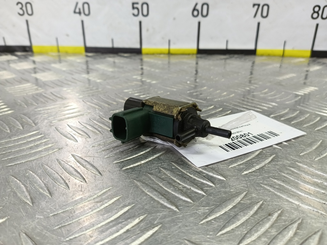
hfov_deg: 73.9
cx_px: 164
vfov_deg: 58.9
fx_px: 217
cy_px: 122
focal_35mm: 23
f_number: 1.6
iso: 127
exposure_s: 1/50
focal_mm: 4.11
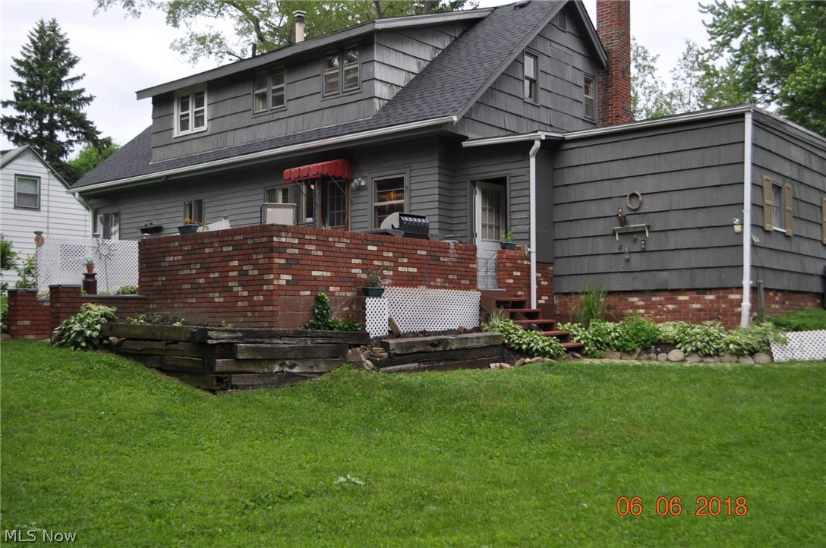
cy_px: 274
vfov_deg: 34.1
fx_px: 894
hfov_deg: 49.6
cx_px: 413
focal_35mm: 39
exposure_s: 1/400
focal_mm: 26
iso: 200
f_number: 4.2
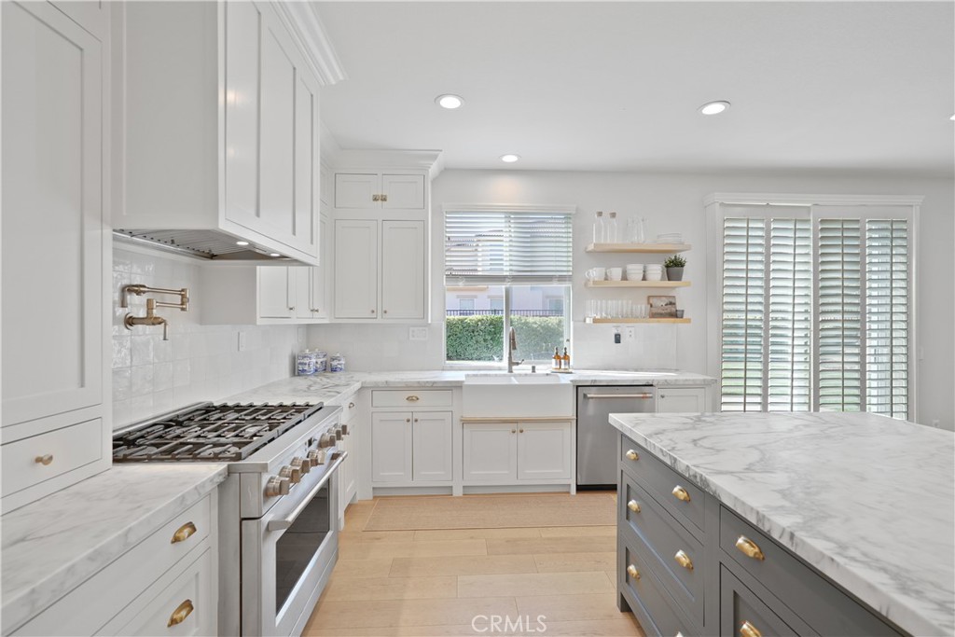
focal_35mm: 16
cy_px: 318
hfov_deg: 96.7
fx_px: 424
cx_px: 478
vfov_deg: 73.8
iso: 250
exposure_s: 1/15
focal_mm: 16
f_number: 4
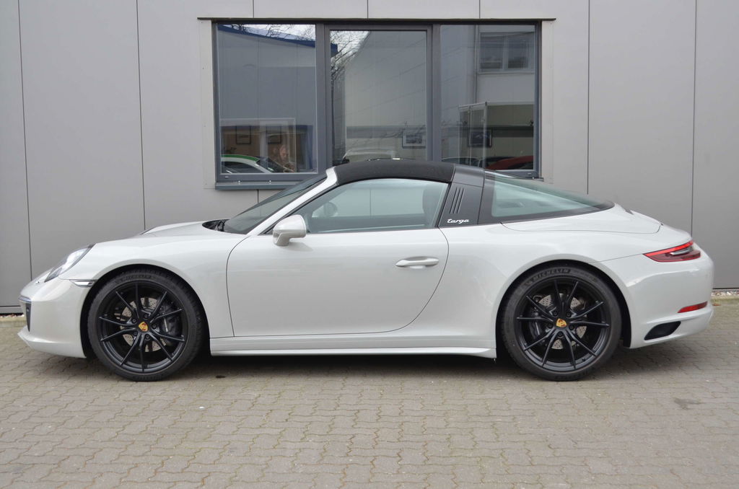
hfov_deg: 43.7
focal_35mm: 45
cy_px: 244
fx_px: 922
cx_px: 370
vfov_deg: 29.7
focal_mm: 30
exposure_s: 1/60
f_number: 4.5
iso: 560
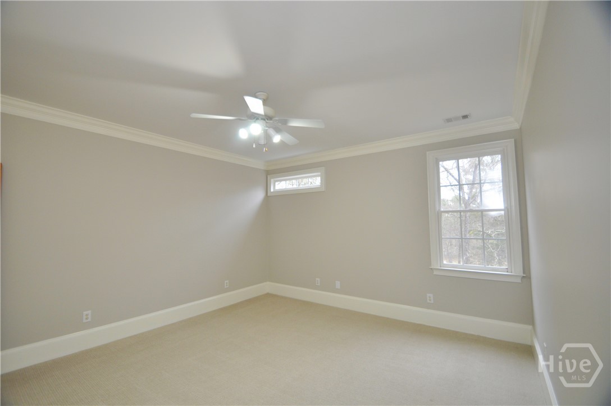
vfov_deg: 77.1
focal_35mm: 15
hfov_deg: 100.5
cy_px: 203
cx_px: 306
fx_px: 254
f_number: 4
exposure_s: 1/60
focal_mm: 10
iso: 500
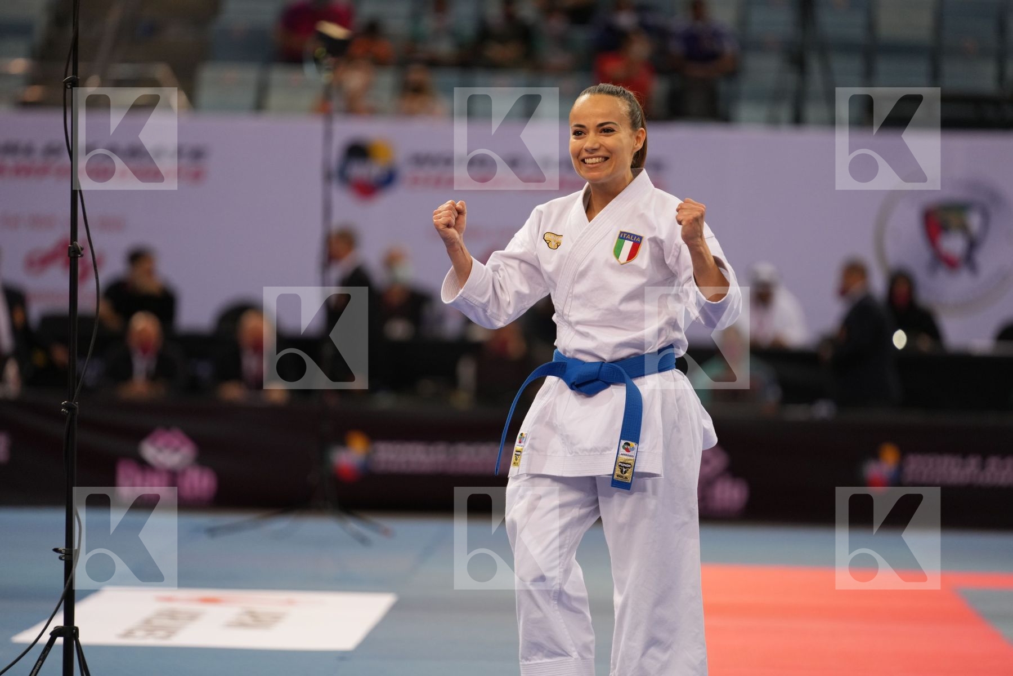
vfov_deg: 6.9
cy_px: 338
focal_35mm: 200
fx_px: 5627
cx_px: 506
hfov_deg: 10.3
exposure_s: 1/500
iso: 1250
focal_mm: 200
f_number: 2.8
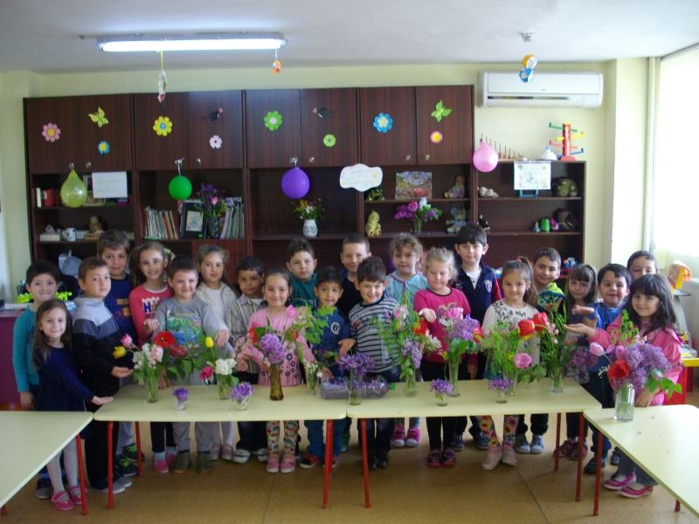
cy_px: 262
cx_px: 350
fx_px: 747
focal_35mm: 37
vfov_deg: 38.7
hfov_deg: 50.1
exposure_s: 1/50
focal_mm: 6.2
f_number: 2.8
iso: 200
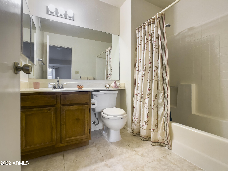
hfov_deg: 67.3
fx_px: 171
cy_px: 86
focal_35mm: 26
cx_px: 114
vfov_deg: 53.1
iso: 125
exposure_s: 1/60
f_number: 1.6
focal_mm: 5.1
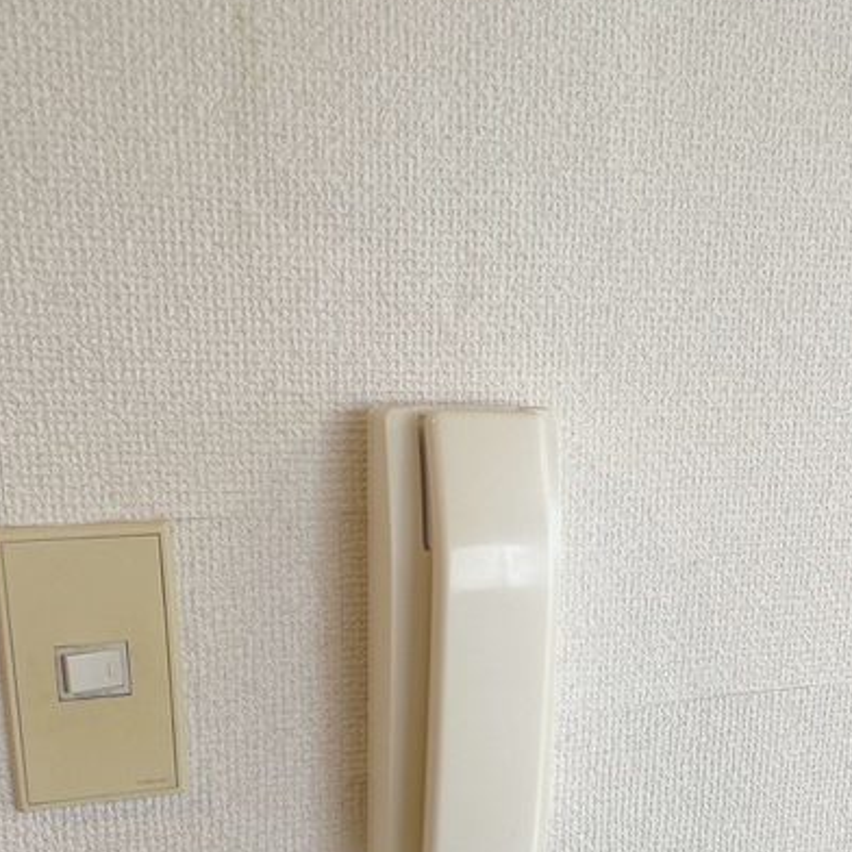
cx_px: 447
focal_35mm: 41
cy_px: 659
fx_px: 1142
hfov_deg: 40.9
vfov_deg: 39.6
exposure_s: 1/100
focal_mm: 4.2
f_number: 1.6
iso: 100
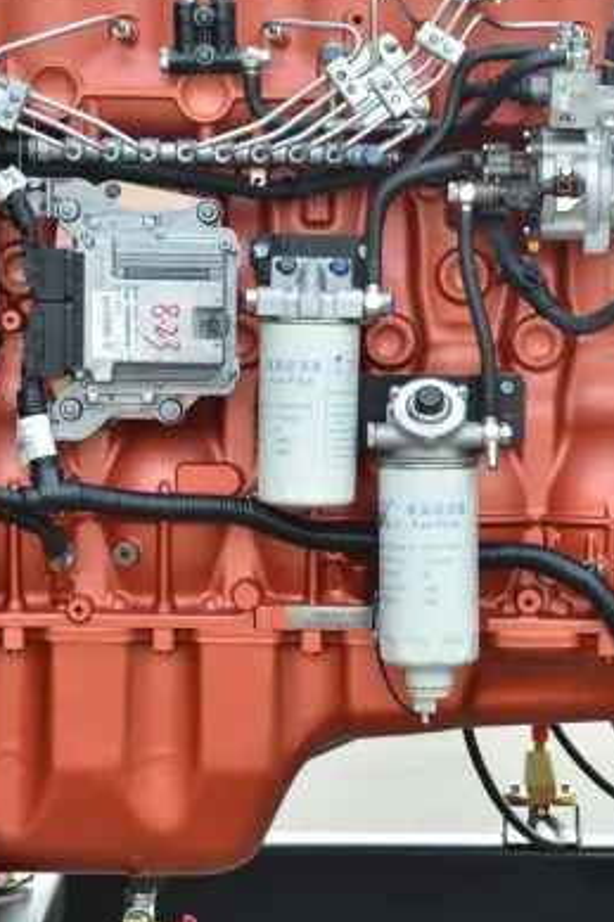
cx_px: 386
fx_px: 3943
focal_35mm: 154
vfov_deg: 13.3
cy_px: 384
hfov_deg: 8.9
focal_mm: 50
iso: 100
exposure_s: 1/80
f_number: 5
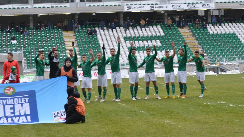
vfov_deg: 11.0
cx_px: 122
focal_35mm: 110
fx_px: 712
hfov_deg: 19.5
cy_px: 77
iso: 100
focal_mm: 70
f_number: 5
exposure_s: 1/100
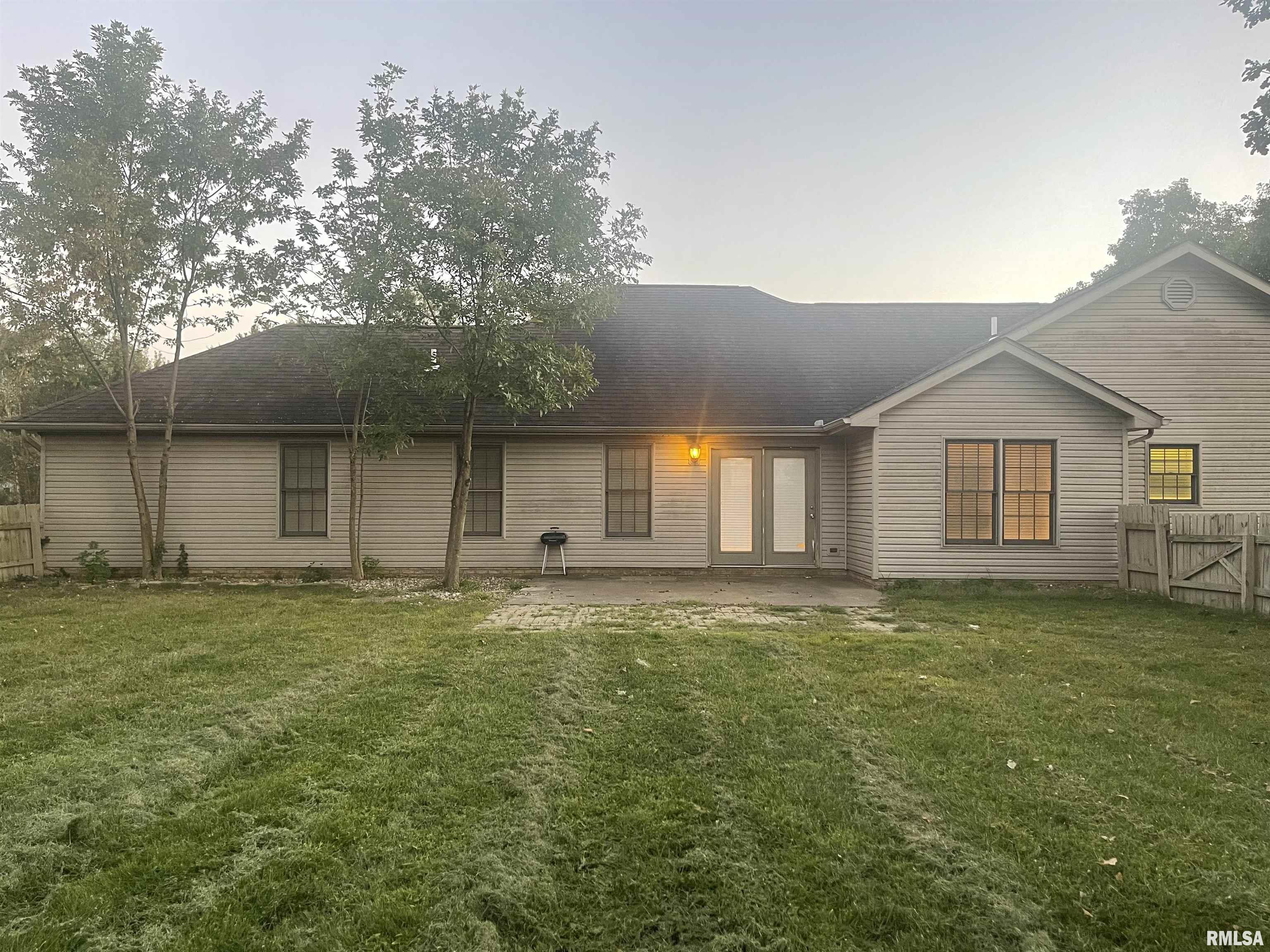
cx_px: 635
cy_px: 476
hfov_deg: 67.3
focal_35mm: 26
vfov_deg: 53.1
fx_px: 954
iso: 200
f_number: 1.6
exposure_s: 1/60
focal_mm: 5.1
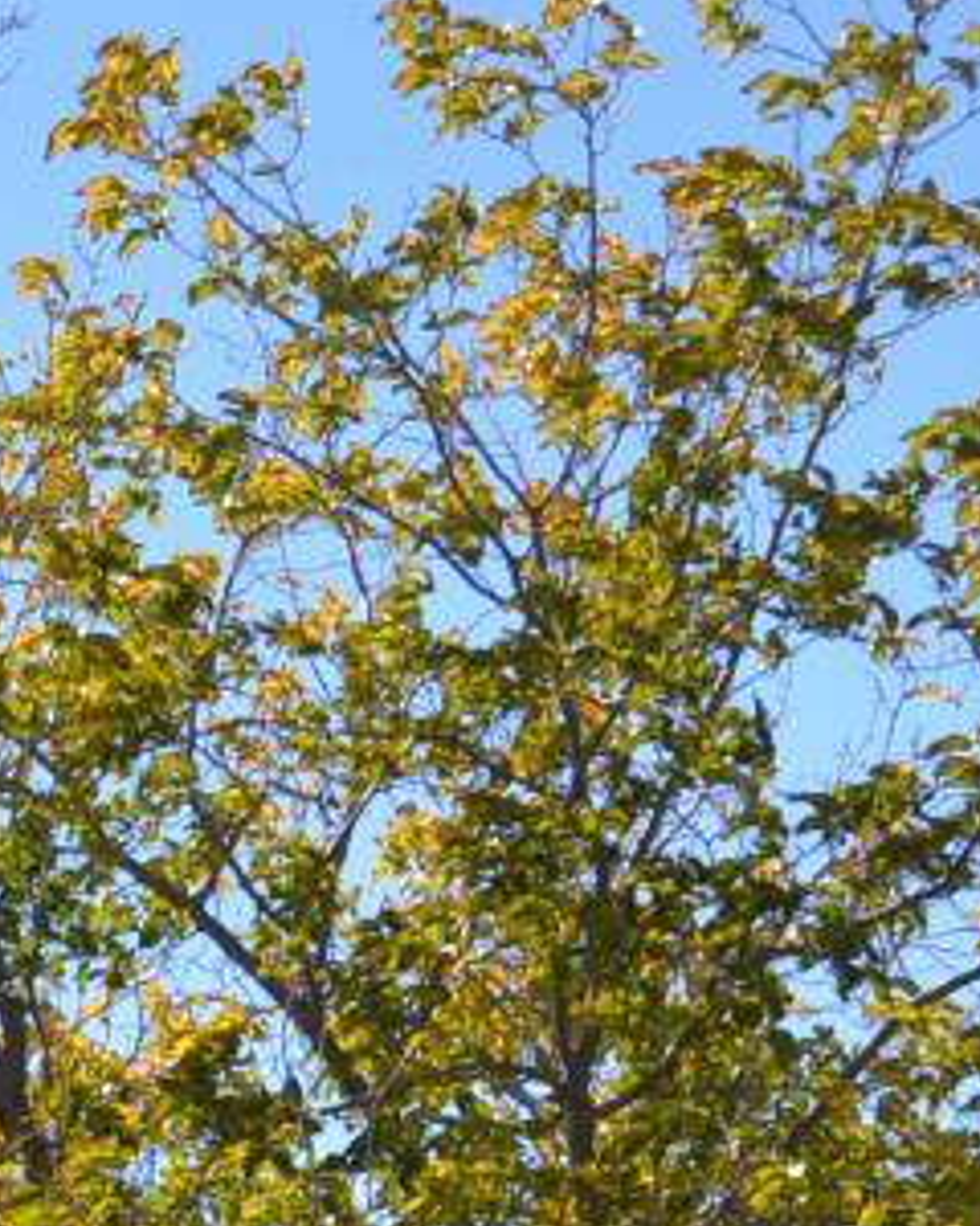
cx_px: -1004
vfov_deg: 10.6
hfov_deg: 8.4
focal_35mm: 175
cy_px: 1923
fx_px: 6357
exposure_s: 1/250
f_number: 8
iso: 100
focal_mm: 25
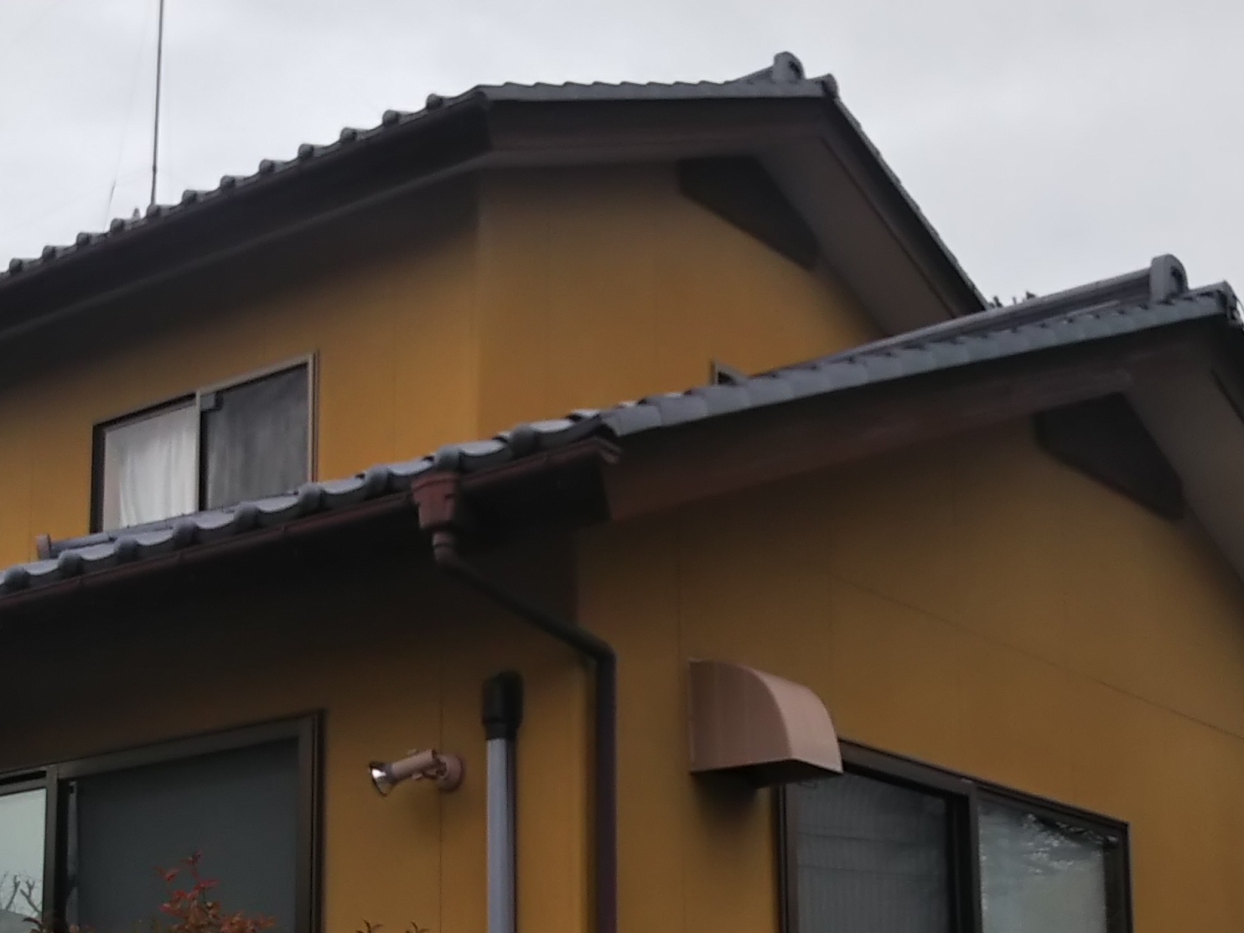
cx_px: 587
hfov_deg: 29.4
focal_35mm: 66
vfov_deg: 21.9
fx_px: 2372
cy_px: 789
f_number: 2.2
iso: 20
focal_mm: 4
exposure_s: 1/580
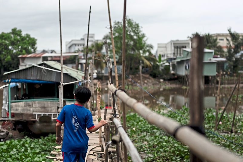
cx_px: 74
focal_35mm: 54
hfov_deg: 36.4
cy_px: 99
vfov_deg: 25.0
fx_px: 364
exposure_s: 1/500
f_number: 1.4
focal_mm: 35
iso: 200
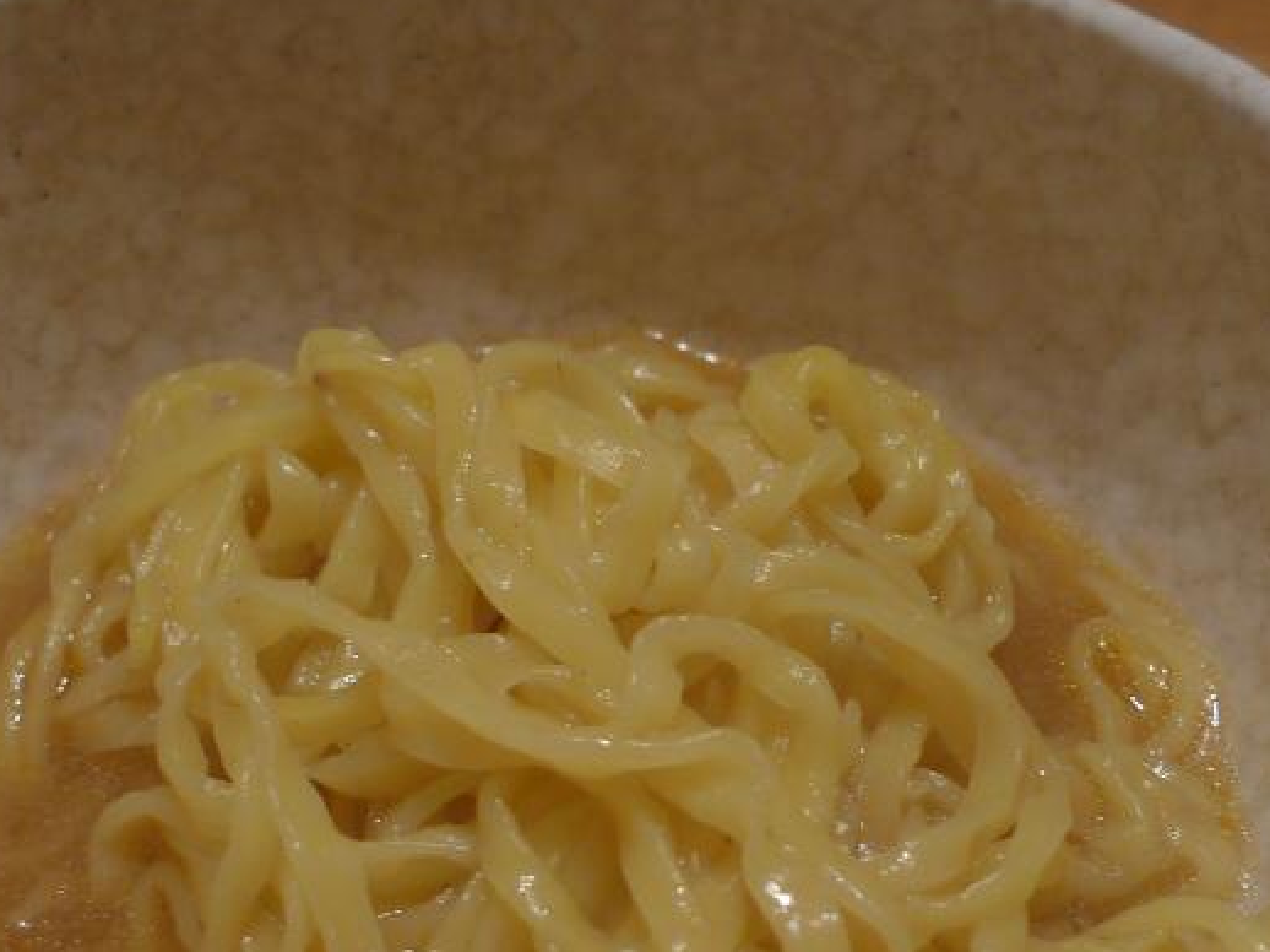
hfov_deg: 37.5
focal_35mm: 51
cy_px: 714
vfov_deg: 28.1
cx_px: 711
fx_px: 1870
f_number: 2
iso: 100
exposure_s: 1/30
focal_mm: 5.1
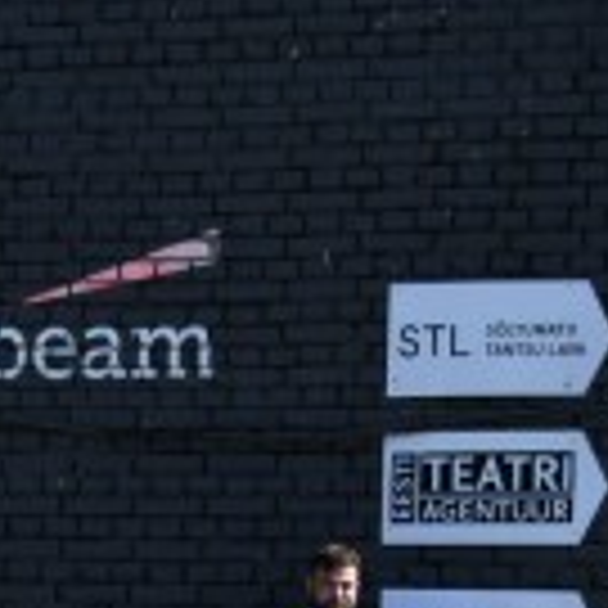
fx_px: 3257
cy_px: 892
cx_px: -32
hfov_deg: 10.6
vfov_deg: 10.3
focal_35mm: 164
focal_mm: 29
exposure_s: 1/1500
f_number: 4
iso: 200
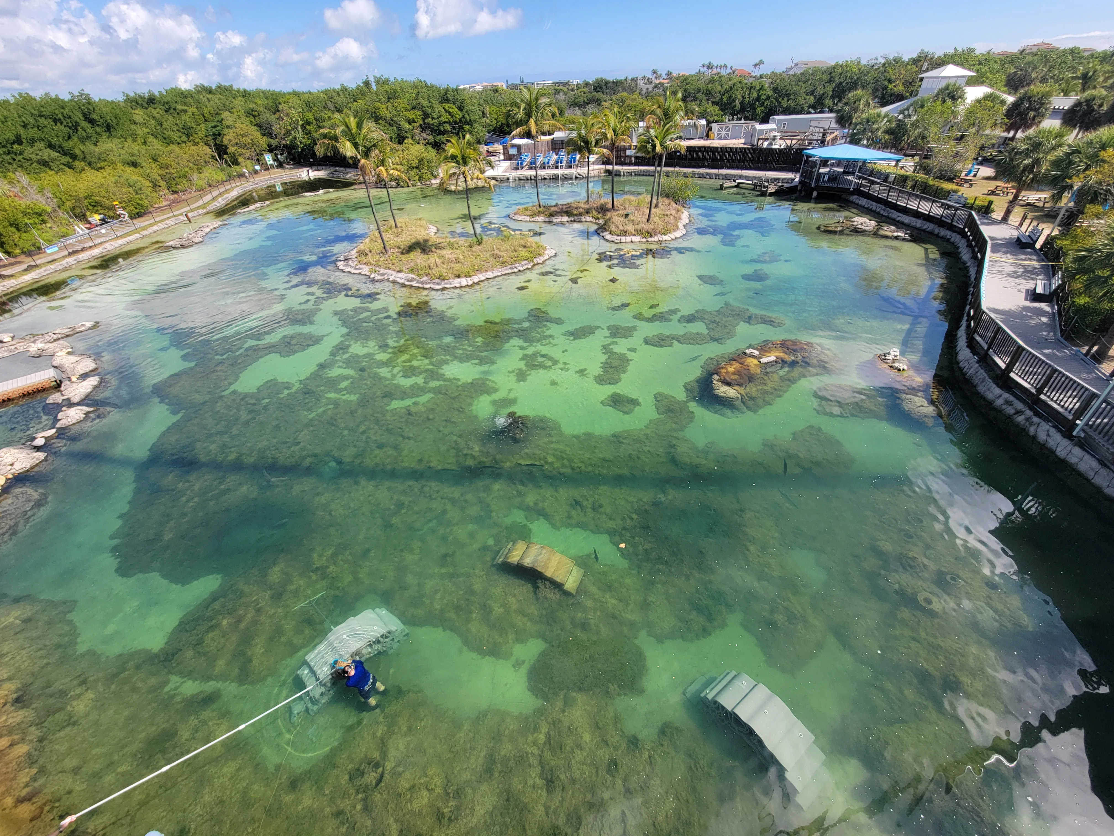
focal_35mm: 13
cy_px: 418
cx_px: 557
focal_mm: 2.2
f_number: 2.2
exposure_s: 1/1041
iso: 50
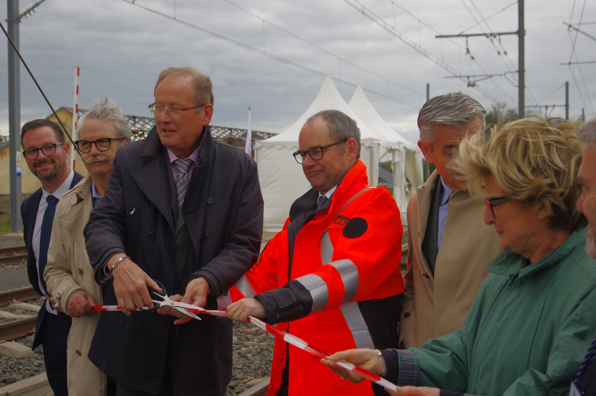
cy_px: 198
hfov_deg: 35.1
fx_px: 943
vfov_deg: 23.7
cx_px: 298
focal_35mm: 57
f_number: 6.3
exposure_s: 1/60
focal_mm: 38
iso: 400
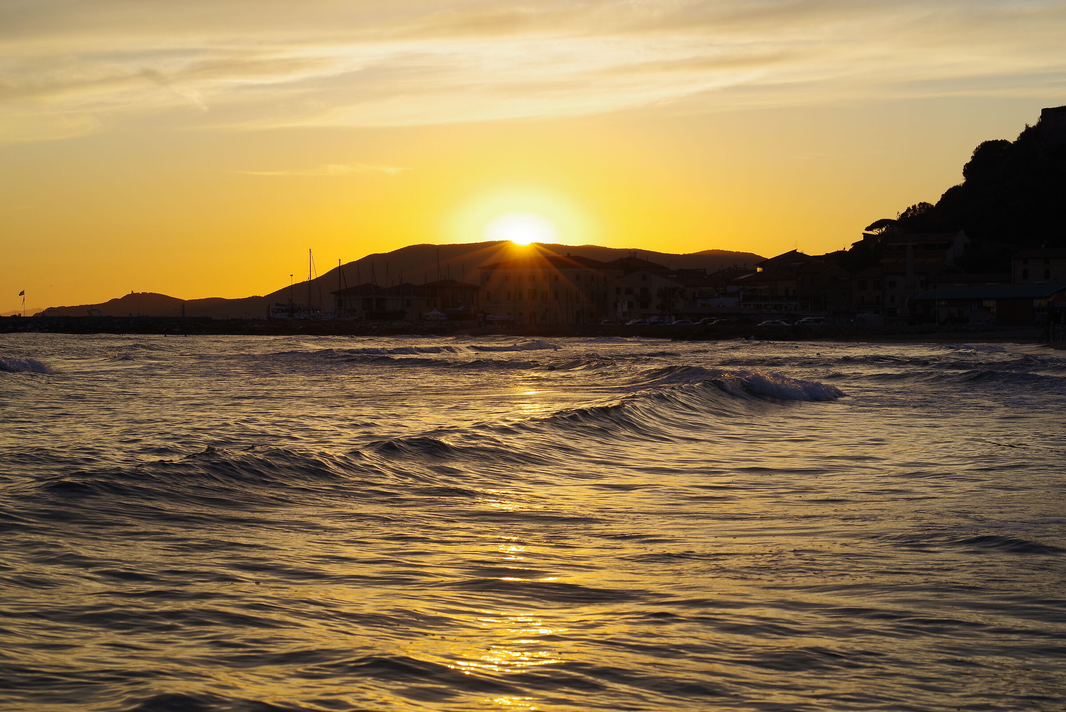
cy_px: 356
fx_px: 2518
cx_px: 533
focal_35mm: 85
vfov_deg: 16.1
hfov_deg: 23.9
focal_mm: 85
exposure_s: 1/200
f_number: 11
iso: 200
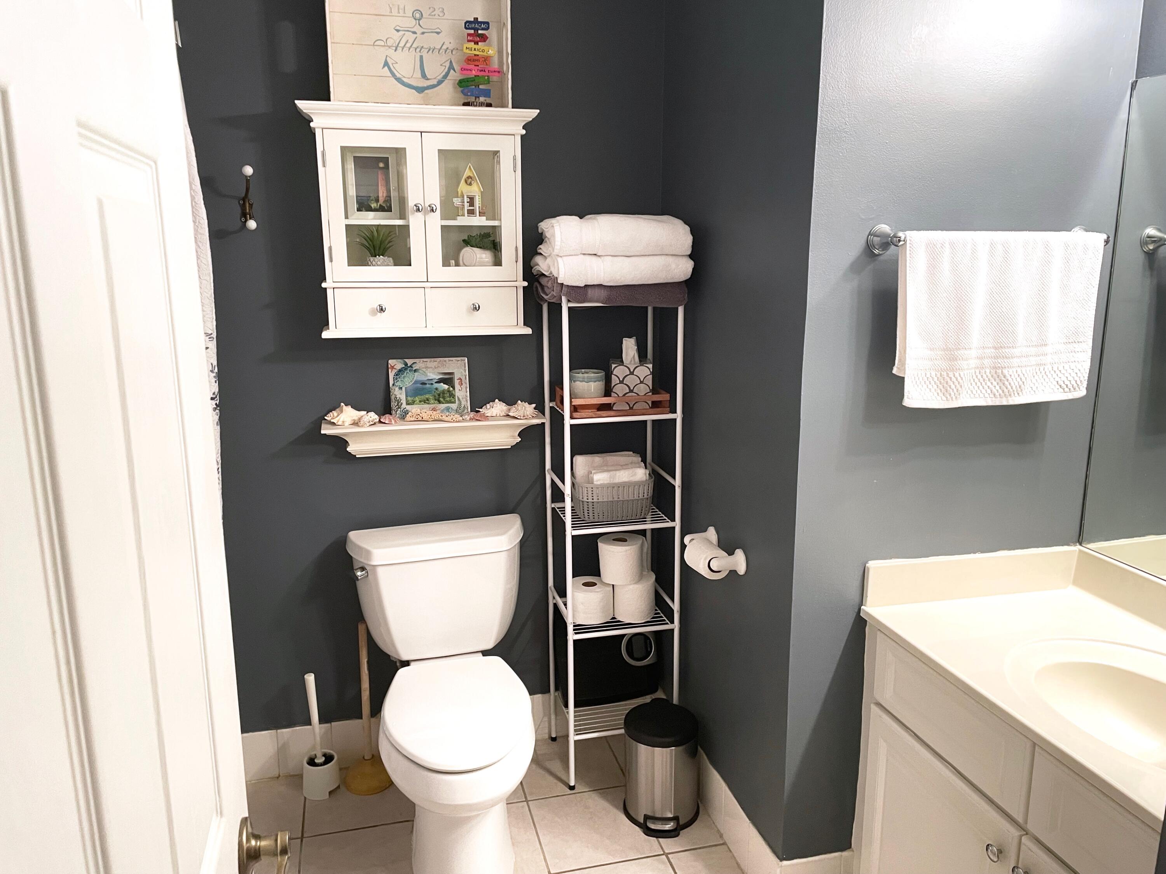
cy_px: 437
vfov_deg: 53.1
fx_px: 876
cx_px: 583
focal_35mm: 26
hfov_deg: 67.3
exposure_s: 1/60
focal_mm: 4.2
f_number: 1.6
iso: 160
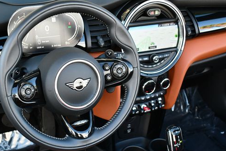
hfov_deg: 31.8
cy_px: 82
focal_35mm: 63
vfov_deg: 21.6
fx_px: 396
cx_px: 99
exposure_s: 1/250
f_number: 4
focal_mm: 24
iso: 800
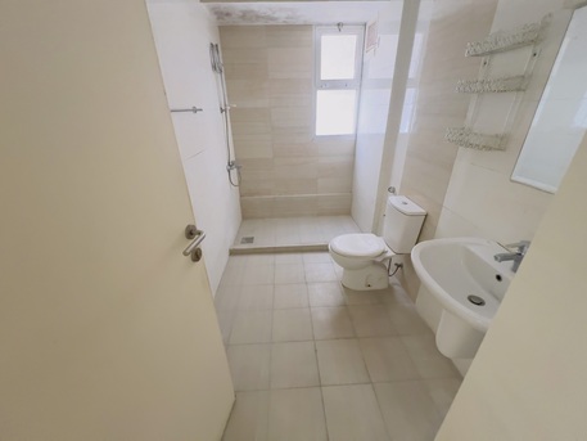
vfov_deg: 89.9
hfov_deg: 106.2
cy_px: 220
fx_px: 221
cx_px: 294
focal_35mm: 13
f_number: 1.8
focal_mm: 1.57
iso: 500
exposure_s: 1/60
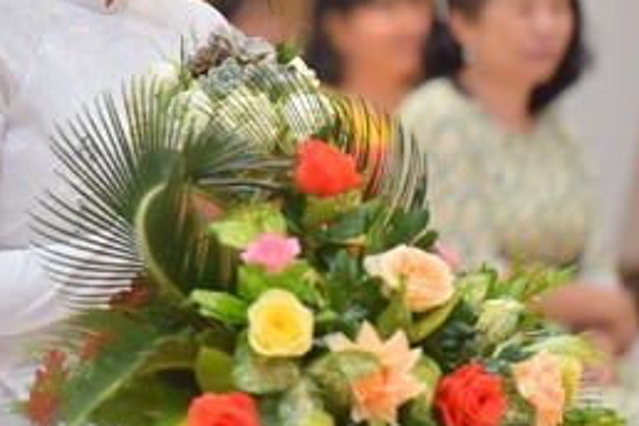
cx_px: -116
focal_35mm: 340
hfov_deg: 6.0
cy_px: 95
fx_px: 6035
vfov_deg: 4.0
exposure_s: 1/200
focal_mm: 135
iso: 1000
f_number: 3.2
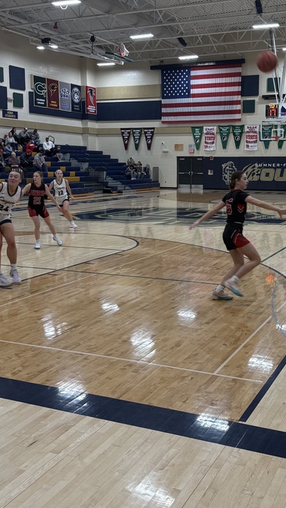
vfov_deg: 50.2
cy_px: 209
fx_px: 539
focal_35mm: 40
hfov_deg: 29.5
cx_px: 195
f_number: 1.78
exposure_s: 1/169
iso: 200
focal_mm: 6.76
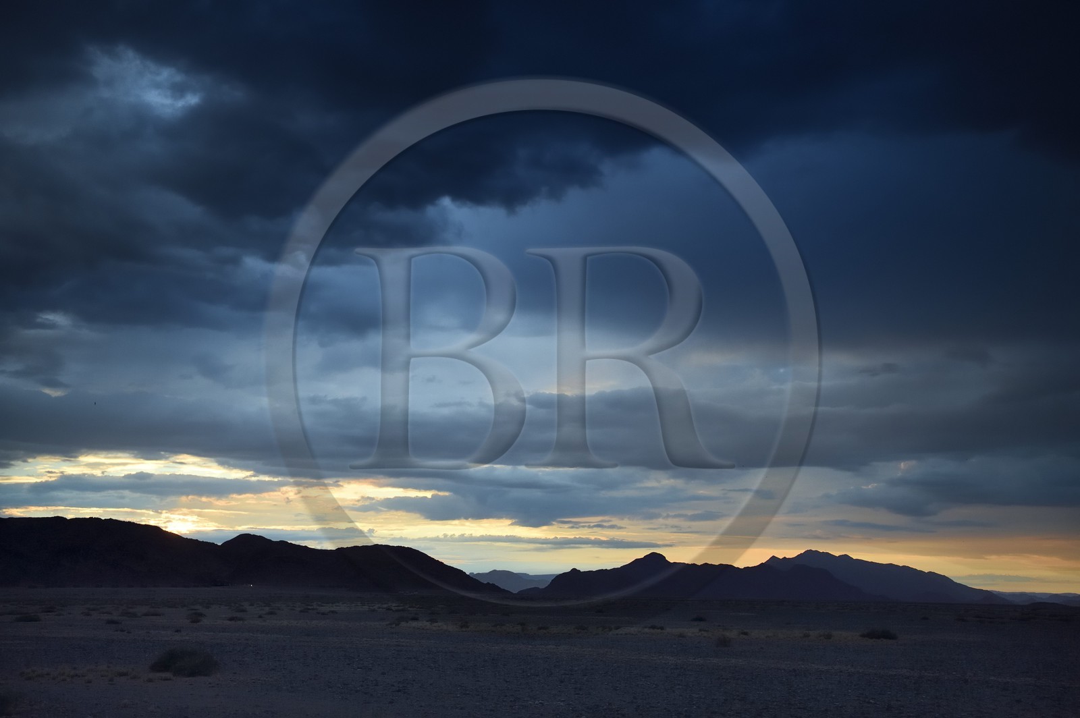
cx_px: 540
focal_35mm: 40
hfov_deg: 48.5
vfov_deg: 33.3
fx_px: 1199
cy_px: 359
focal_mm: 40
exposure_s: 1/1250
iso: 800
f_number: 2.8
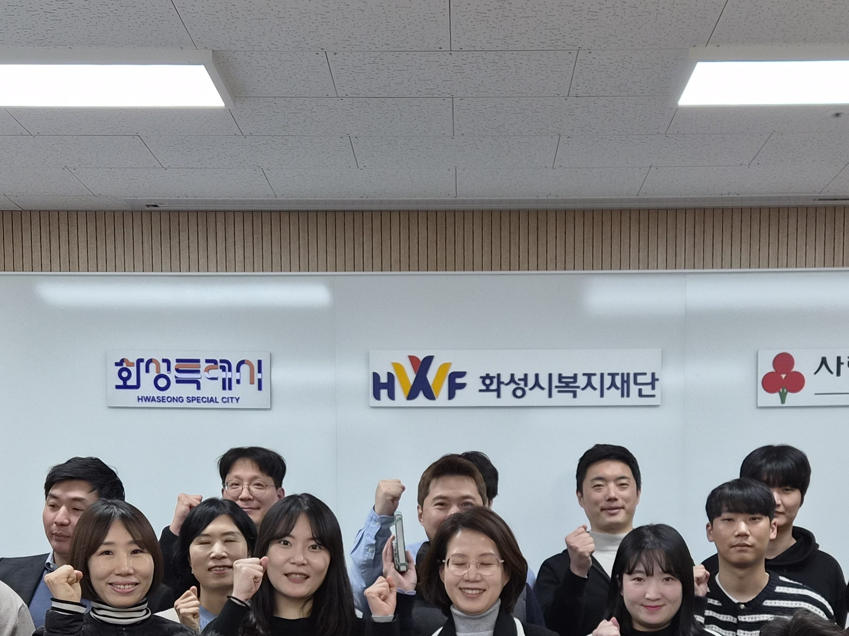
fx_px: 1251
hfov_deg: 37.5
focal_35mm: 51
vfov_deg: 27.0
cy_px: 629
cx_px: 453
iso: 160
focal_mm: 5.4
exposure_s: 1/180
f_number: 1.8
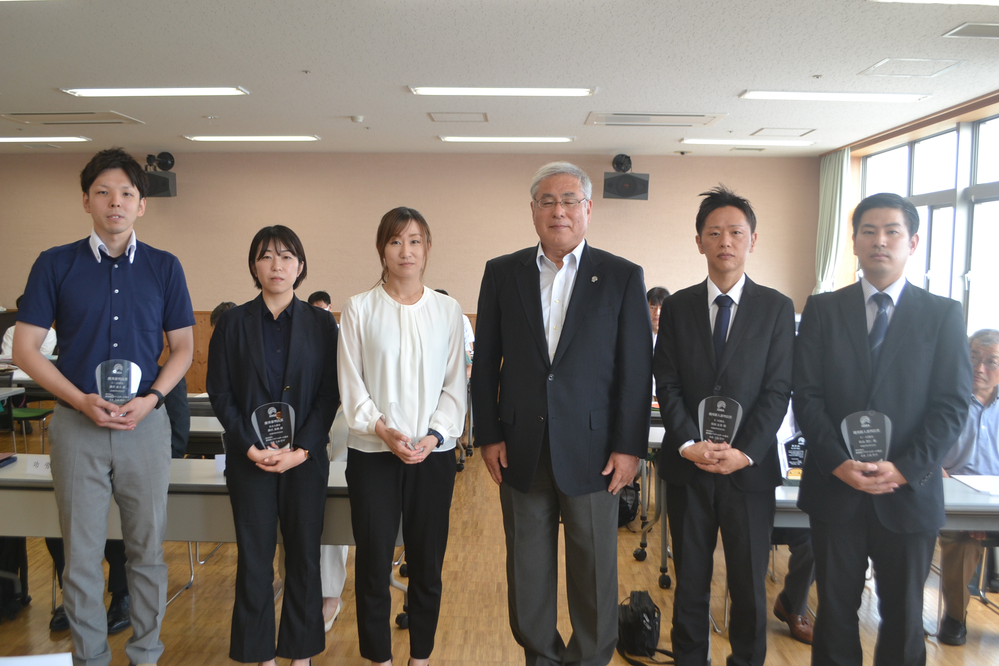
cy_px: 333
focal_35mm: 33
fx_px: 916
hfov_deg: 57.2
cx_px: 500
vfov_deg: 40.0
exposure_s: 1/100
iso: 400
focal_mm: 22
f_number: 5
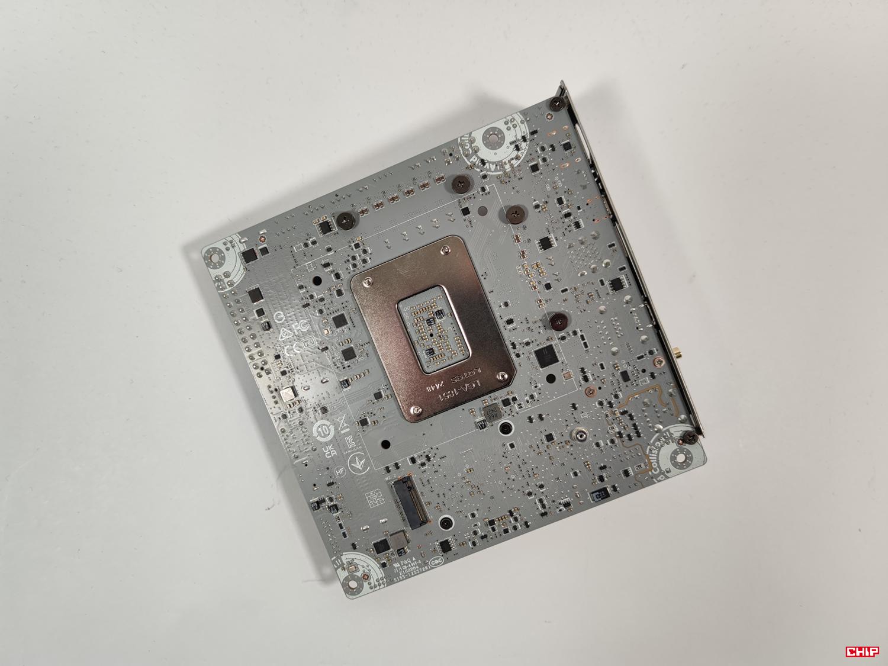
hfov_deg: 69.4
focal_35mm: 25
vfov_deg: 54.9
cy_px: 333
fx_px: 641
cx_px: 444
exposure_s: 1/100
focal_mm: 6.78
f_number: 1.85
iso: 63
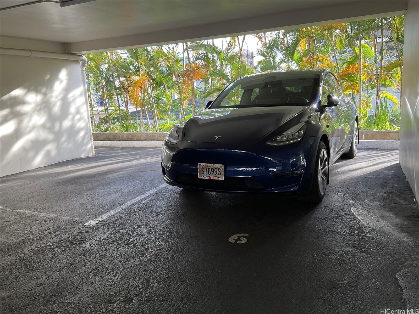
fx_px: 351
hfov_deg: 61.7
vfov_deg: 48.2
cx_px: 210
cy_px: 157
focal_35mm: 29
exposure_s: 1/120
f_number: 1.8
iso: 25
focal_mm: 3
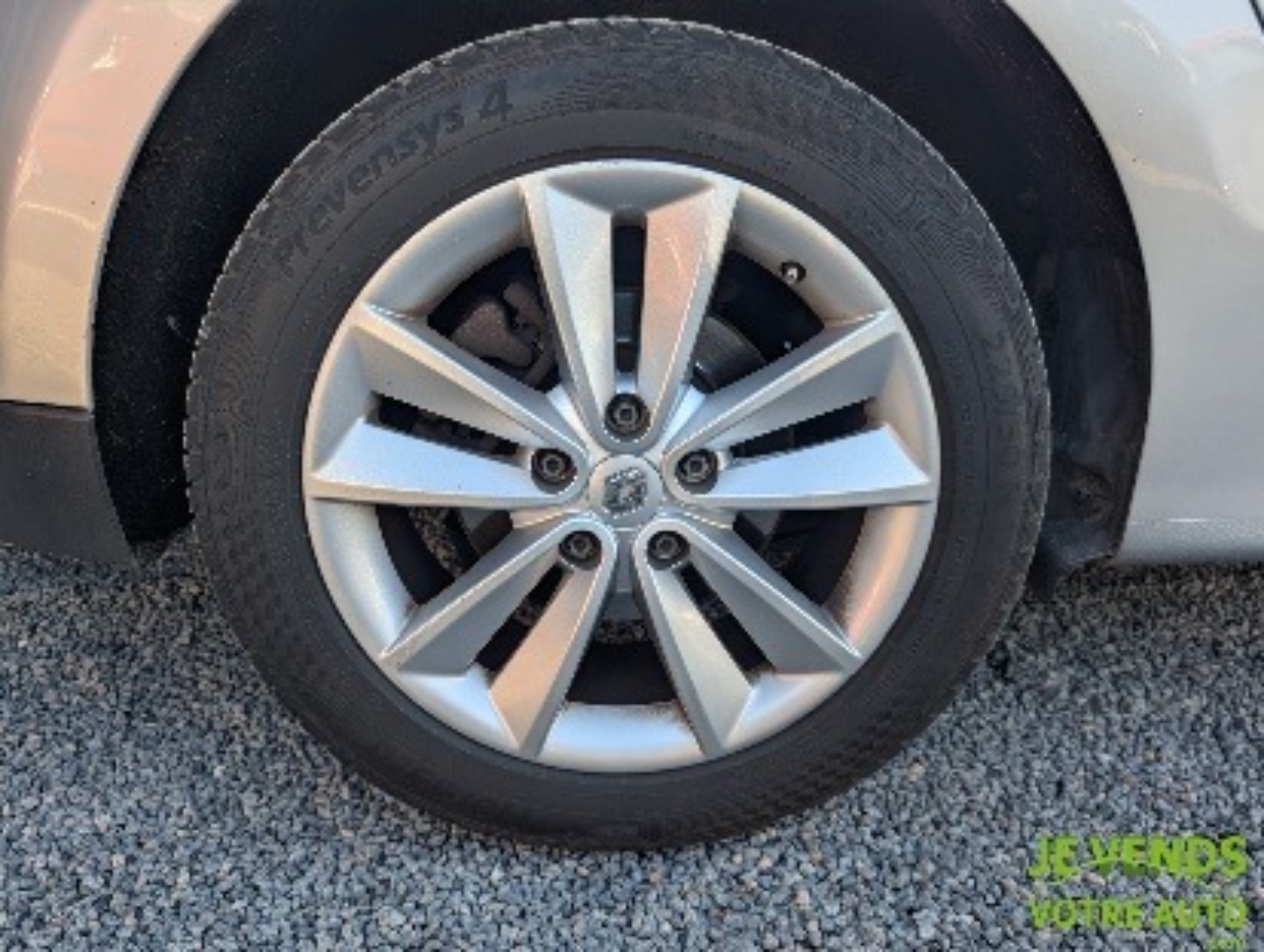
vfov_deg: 57.0
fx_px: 878
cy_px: 476
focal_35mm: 24
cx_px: 632
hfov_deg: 71.5
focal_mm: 6.9
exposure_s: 1/112
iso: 21
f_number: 1.68
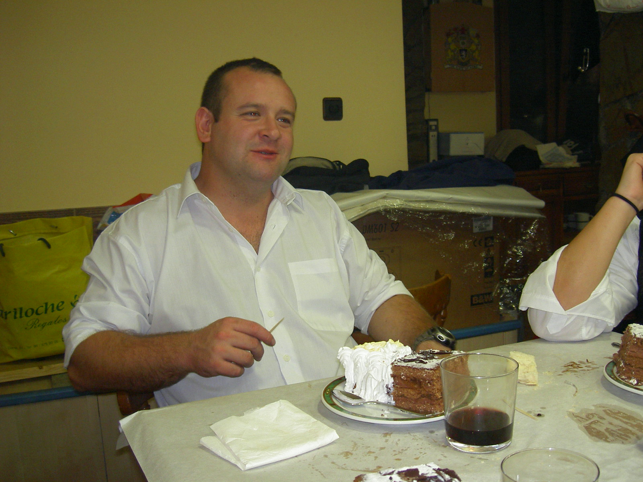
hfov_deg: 47.9
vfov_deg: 36.8
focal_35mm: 39
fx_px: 724
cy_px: 241
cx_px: 322
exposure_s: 1/59.5
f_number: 2.8
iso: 100
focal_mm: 8
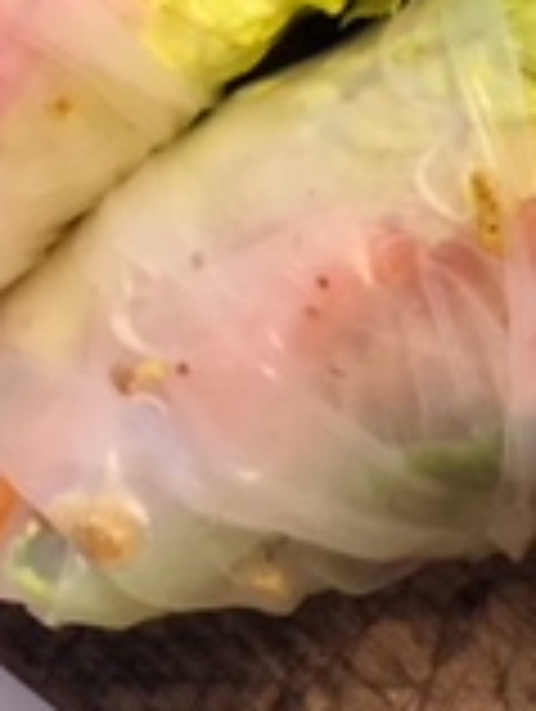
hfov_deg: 7.1
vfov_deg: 9.0
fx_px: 4324
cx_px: 392
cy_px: -603
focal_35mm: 210
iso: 125
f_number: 2.4
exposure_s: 1/33
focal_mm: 6
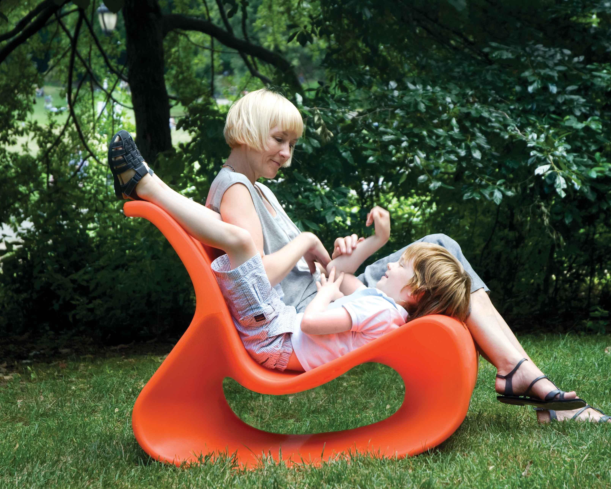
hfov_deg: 21.7
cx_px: 310
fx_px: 1591
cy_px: 245
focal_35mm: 88
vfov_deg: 17.5
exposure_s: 1/60
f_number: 4.5
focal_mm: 52
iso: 160
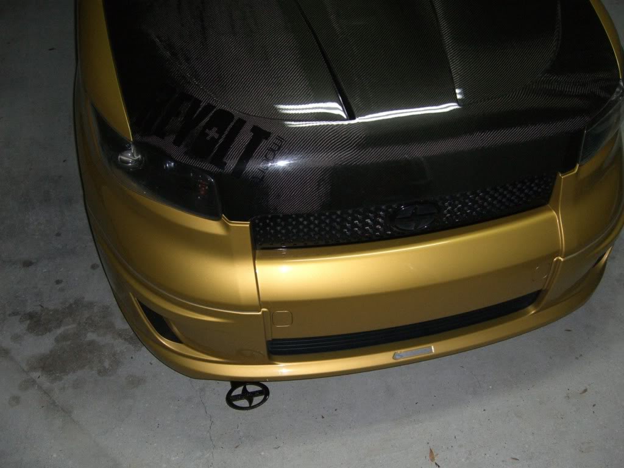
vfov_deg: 37.7
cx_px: 312
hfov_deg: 49.0
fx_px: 685
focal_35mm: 38
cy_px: 234
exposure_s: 1/60
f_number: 2.8
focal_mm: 7.9
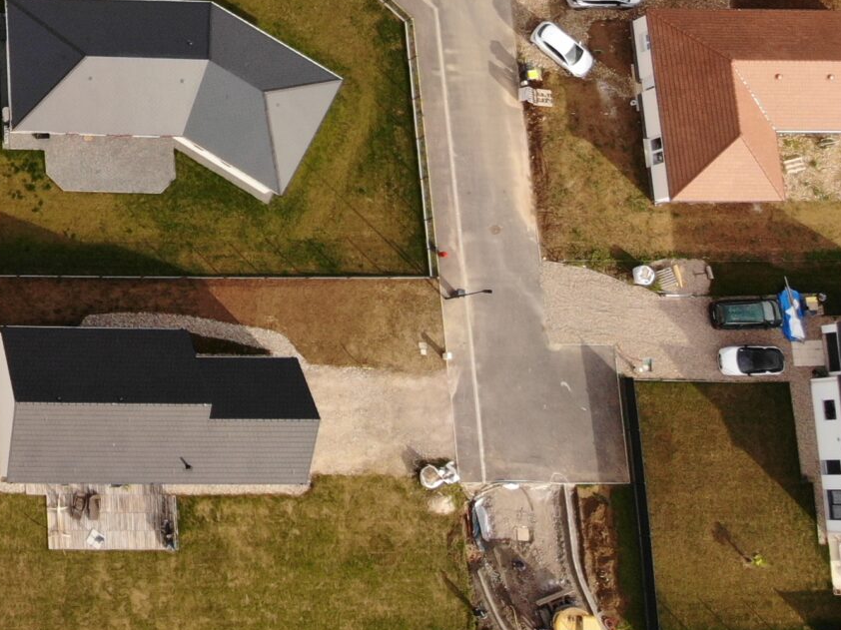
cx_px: -256
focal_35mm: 73
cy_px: -141
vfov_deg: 19.0
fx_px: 1773
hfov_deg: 23.5
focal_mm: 4.5
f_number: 2.8
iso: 100
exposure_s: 1/433
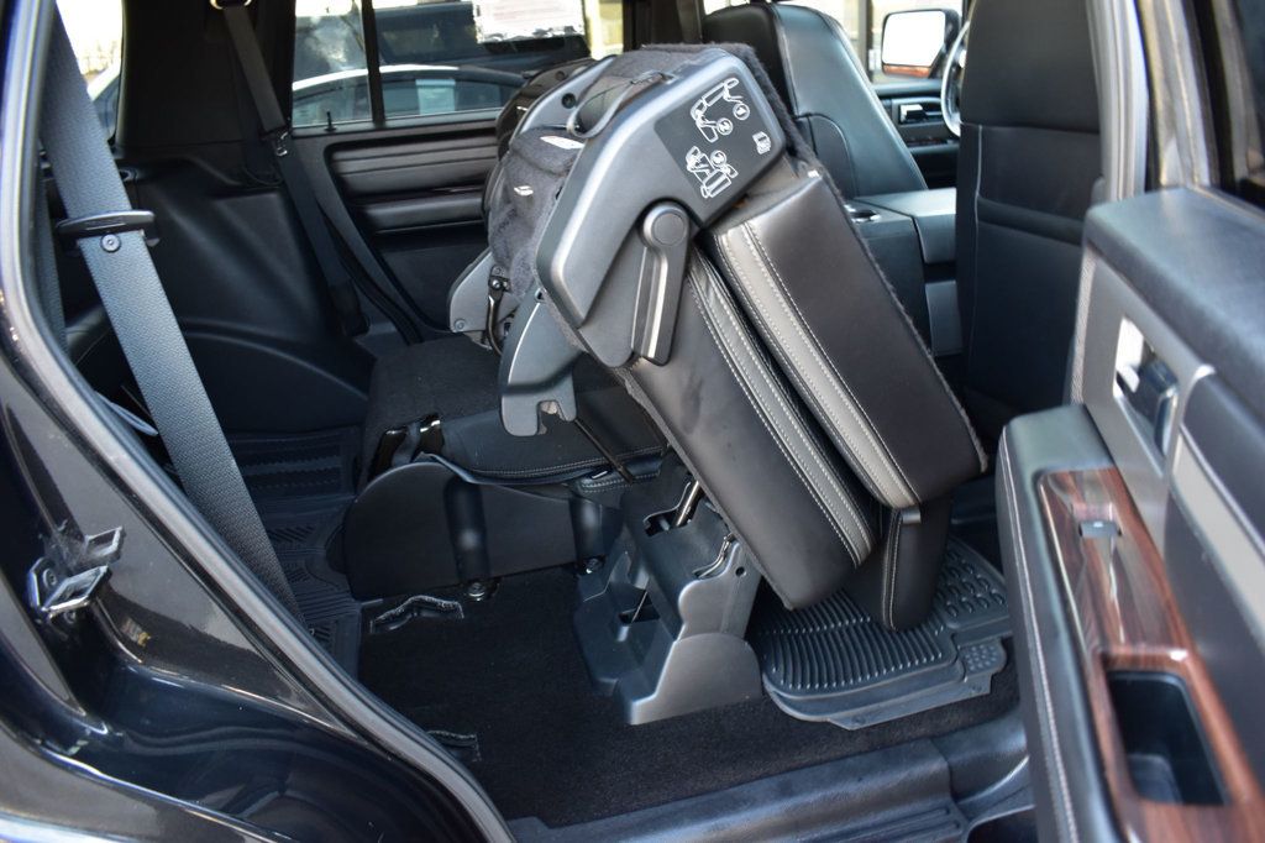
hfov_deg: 67.4
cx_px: 632
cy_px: 422
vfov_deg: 47.9
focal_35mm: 27
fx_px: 948
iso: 800
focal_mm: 18
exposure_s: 1/15
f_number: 6.3
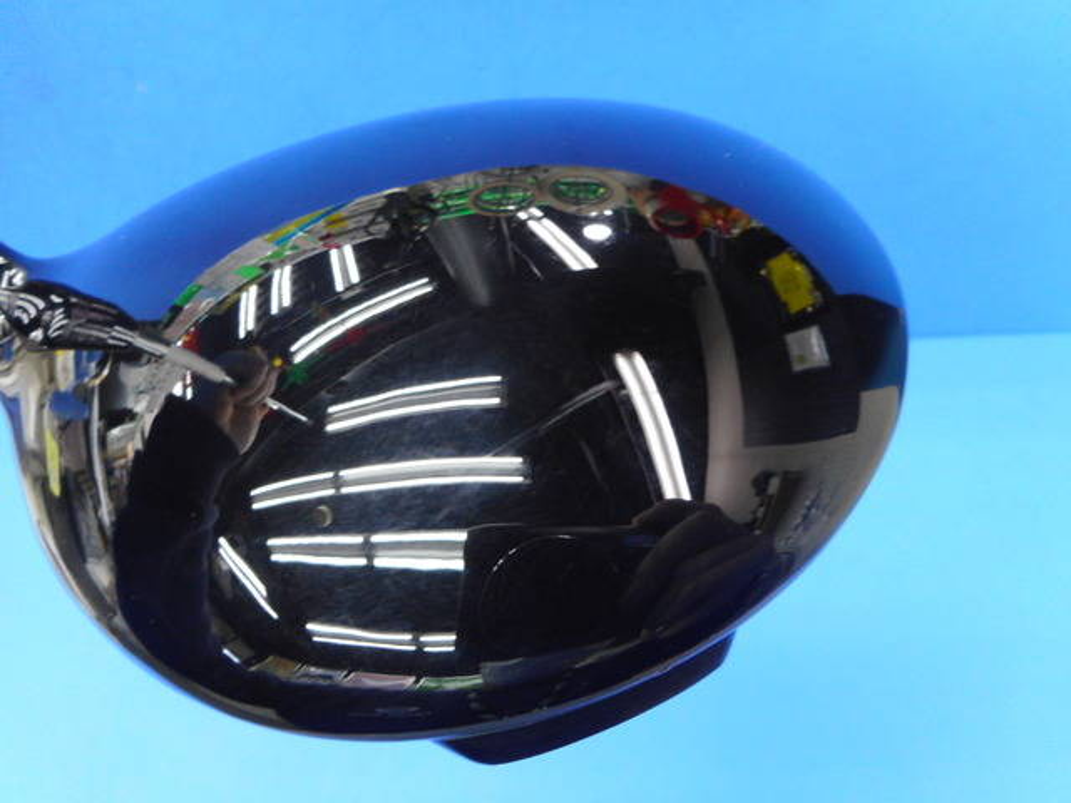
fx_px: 773
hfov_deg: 69.4
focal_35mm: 25
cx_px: 536
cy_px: 402
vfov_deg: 54.9
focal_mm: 4.5
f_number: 3.7
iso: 280
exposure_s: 1/30
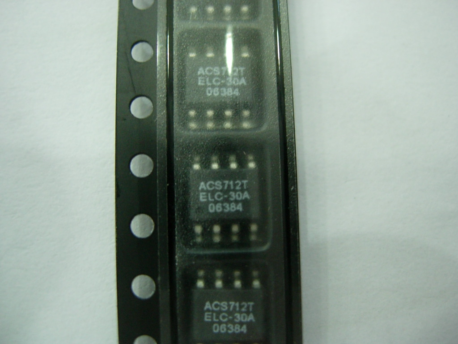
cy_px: 172
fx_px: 503
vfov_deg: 37.7
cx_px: 229
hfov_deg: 49.0
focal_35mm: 38
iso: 200
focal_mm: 7.8
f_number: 2.8
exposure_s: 1/12.6
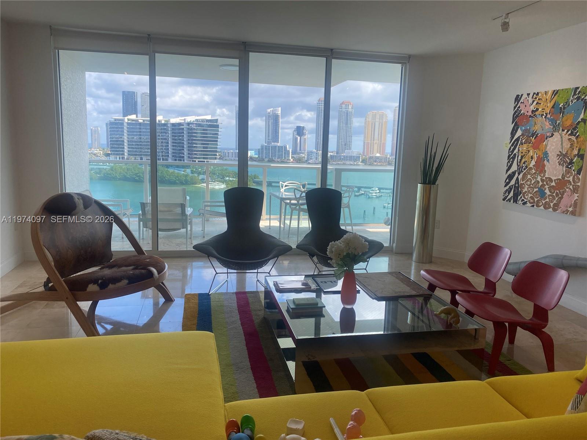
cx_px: 294
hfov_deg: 67.3
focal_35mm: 26
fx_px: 441
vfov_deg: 53.1
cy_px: 220
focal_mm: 4.25
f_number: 1.8
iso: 32
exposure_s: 1/633
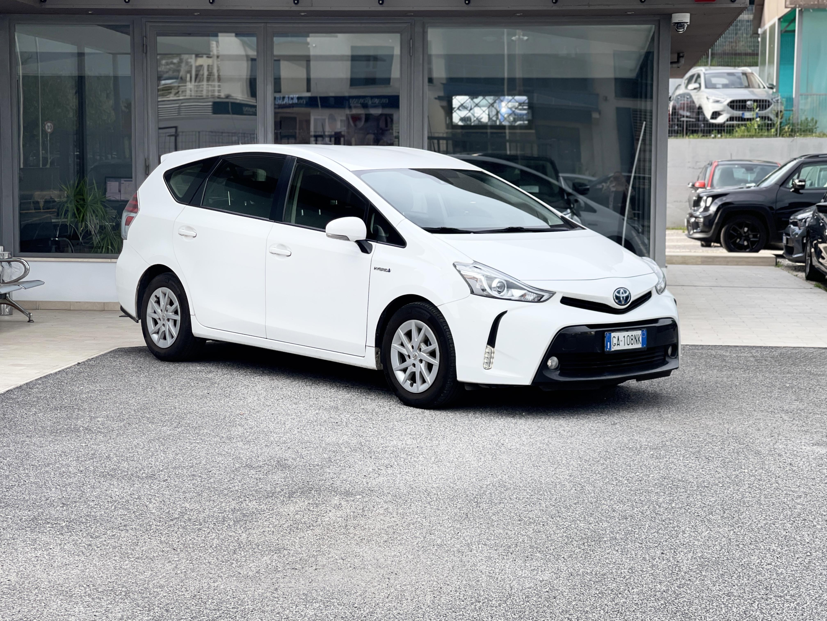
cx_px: 414
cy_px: 310
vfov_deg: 22.9
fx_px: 1529
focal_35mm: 64
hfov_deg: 30.3
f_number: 2.2
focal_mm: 7.5
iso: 32
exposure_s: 1/737
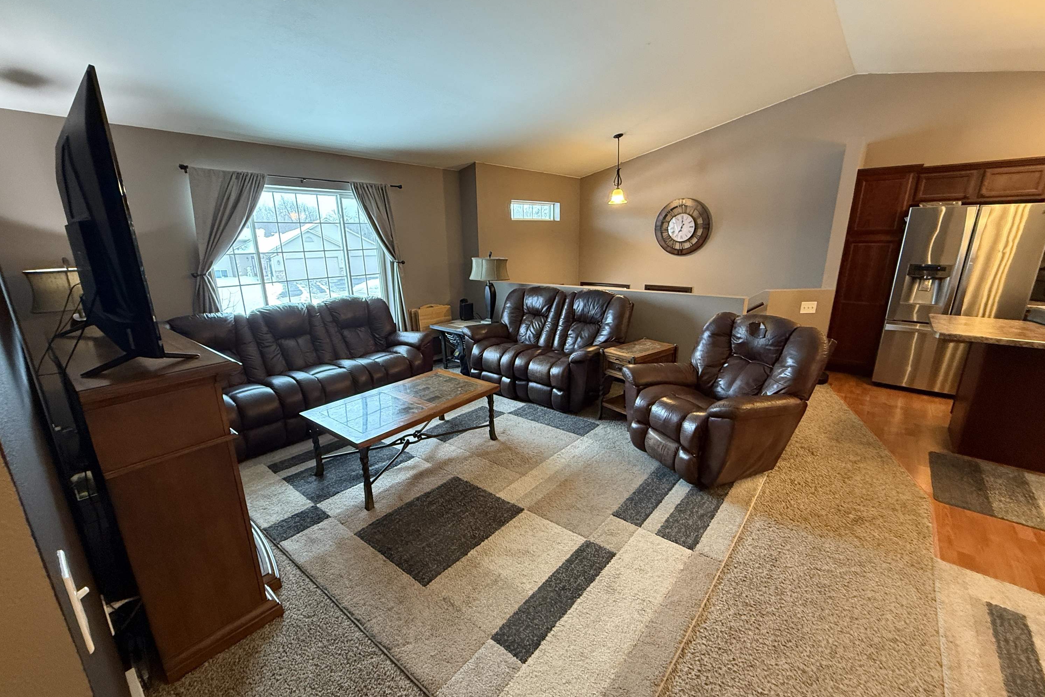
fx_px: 435
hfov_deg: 100.4
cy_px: 355
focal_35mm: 15
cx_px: 515
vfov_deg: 77.3
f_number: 2.2
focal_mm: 2.22
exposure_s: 1/60
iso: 500
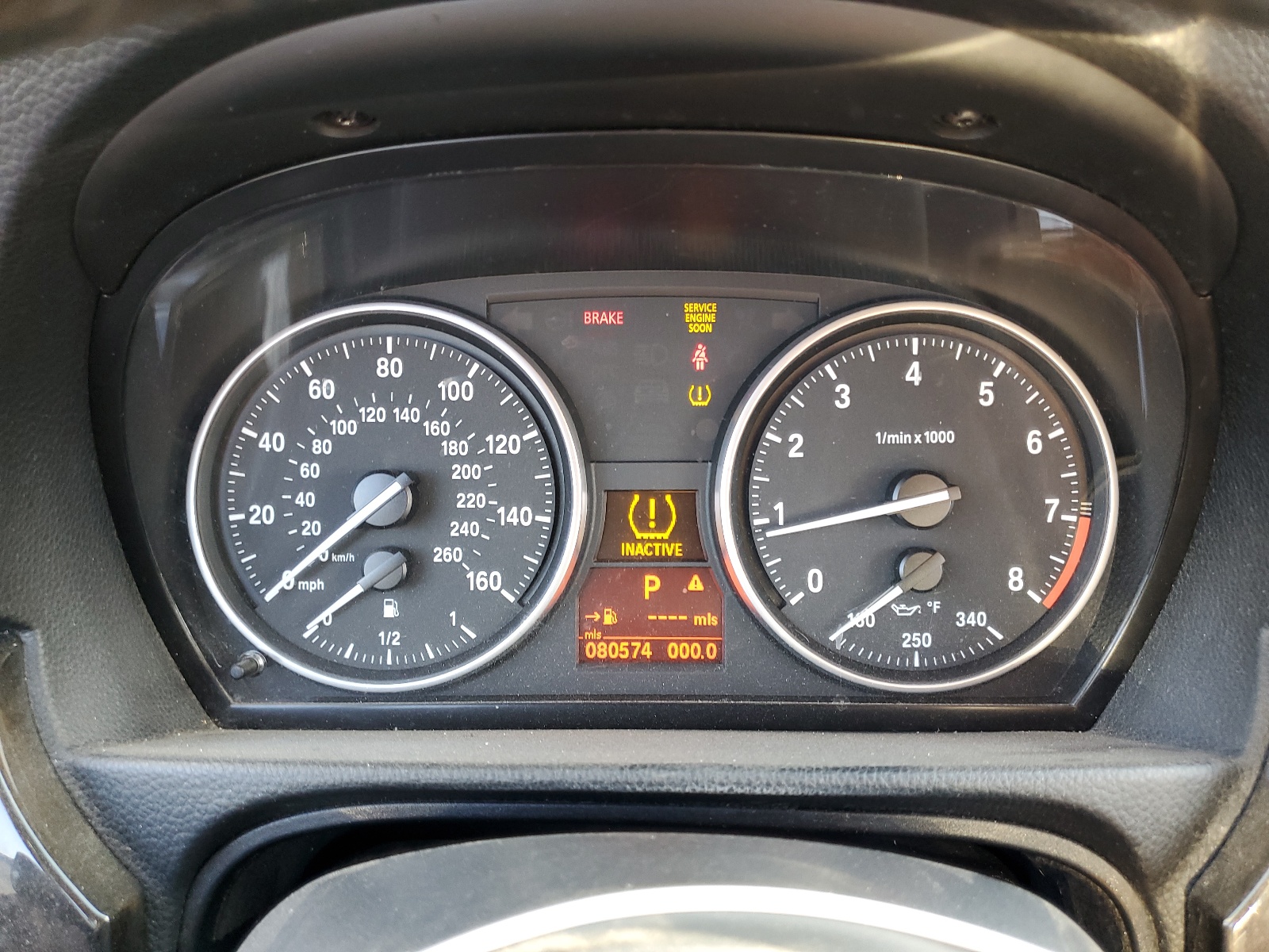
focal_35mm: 26
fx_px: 953
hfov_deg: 67.3
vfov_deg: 53.1
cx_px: 634
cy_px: 476
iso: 85
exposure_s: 1/60.2
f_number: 1.5
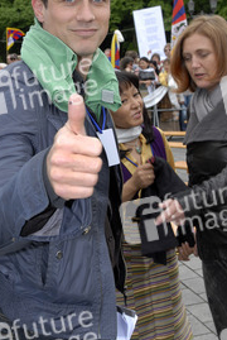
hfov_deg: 23.3
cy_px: 152
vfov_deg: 34.4
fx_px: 547
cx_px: 71
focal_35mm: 58
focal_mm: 26
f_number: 7.1
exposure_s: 1/200
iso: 320
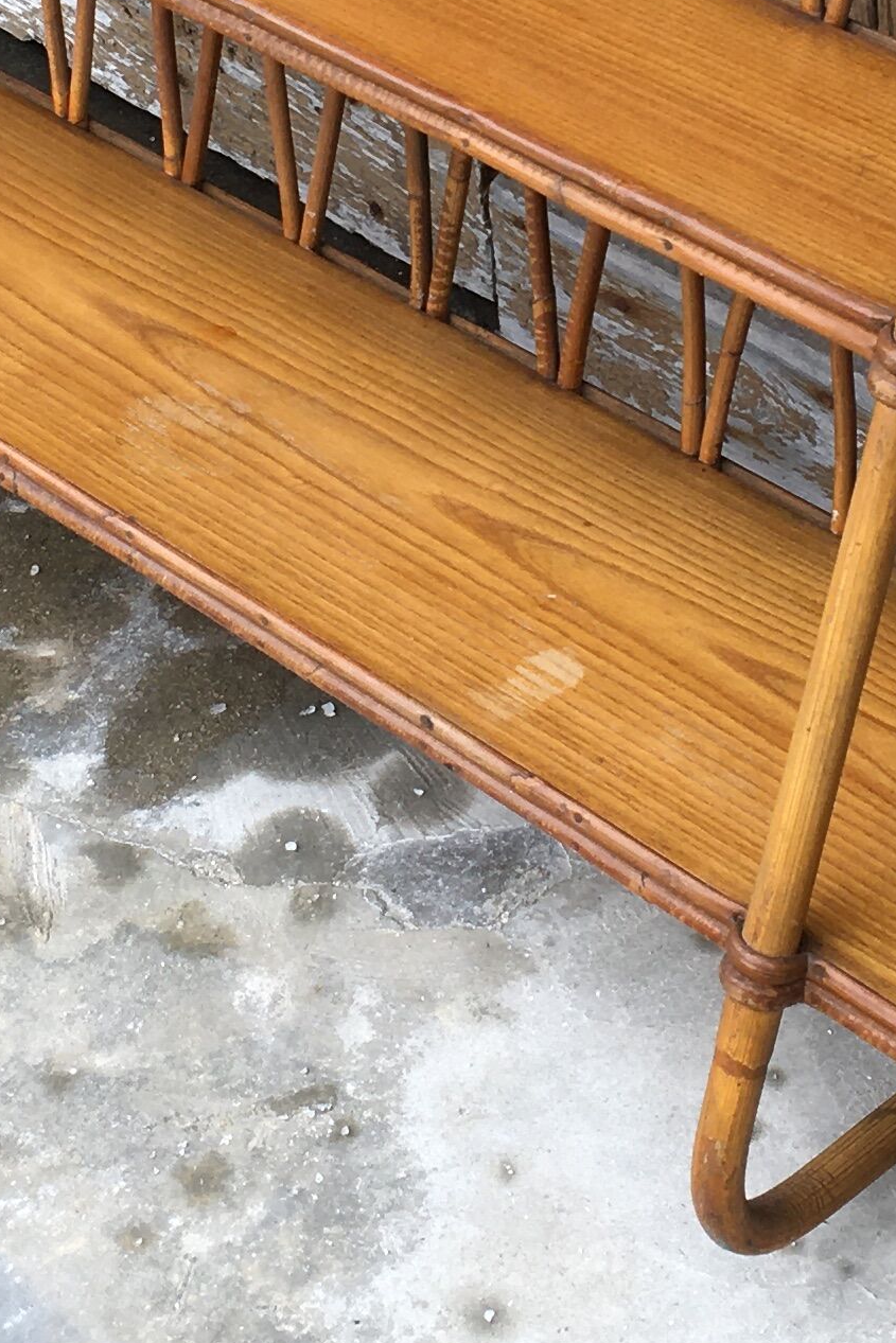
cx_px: 456
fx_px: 3583
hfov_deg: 14.3
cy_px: 120
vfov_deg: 20.8
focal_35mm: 96
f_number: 2.2
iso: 25
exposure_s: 1/138
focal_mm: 4.15
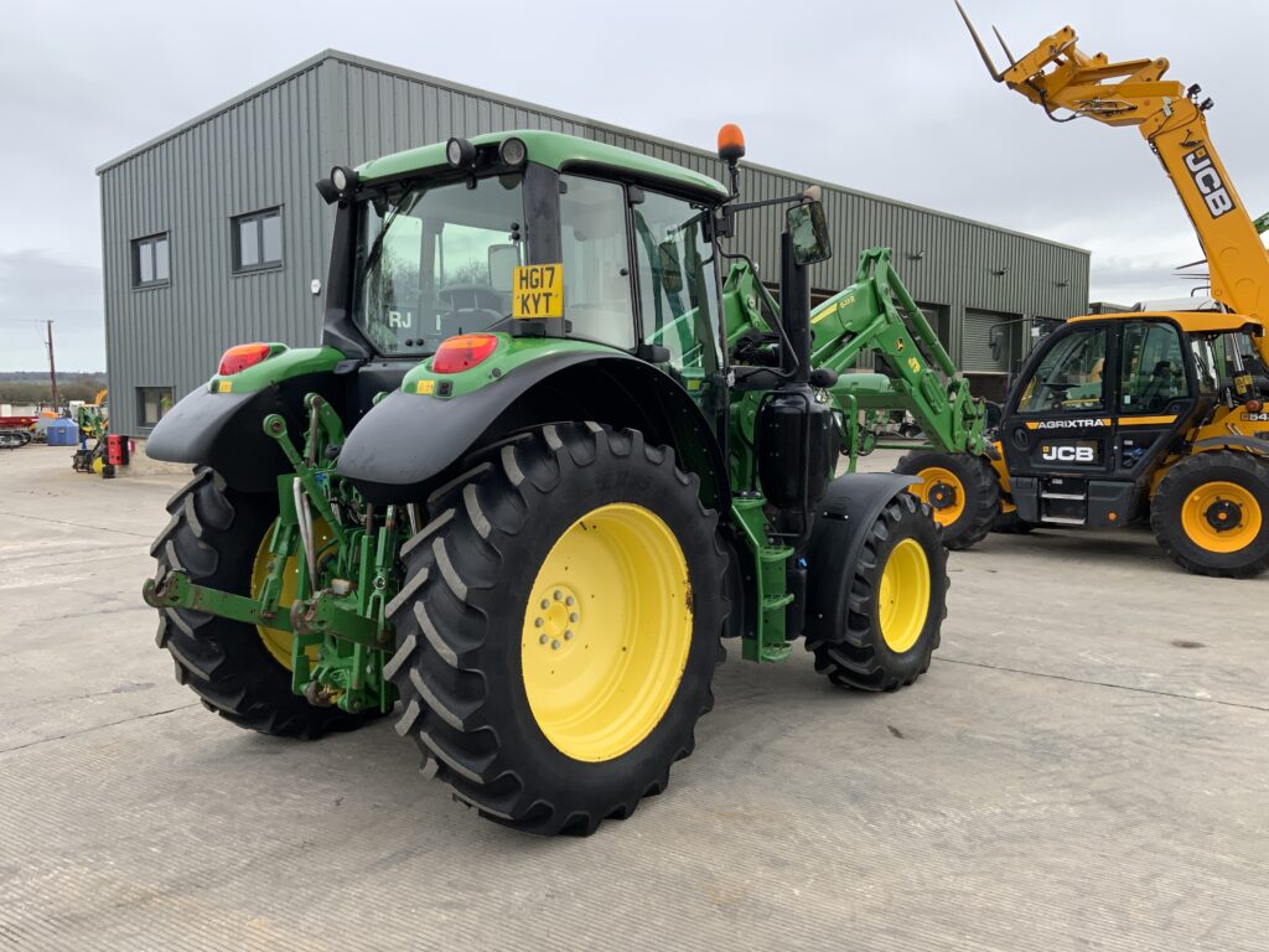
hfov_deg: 61.7
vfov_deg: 48.2
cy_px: 476
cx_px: 634
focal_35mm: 29
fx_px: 1063
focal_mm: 3
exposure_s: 1/666
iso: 16
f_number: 1.8
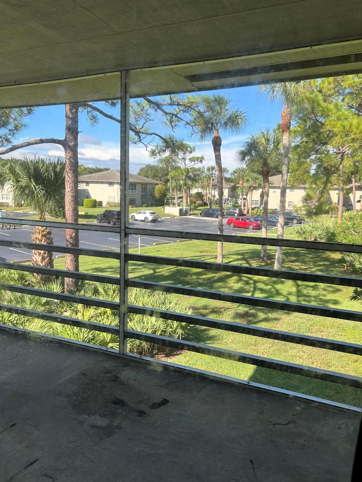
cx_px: 186
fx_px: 377
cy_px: 238
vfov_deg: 65.3
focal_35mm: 27
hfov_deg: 51.3
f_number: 1.5
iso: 50
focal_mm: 5.7
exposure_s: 1/965
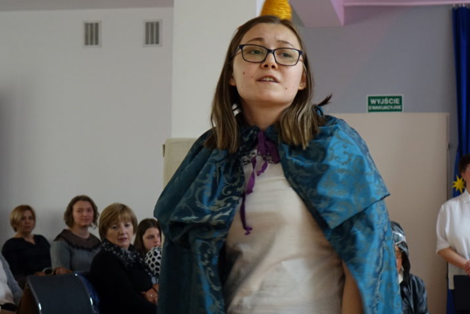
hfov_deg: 27.3
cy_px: 187
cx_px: 289
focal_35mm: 74
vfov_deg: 18.4
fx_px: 966
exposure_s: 1/20
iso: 800
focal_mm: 18.98
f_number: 2.8
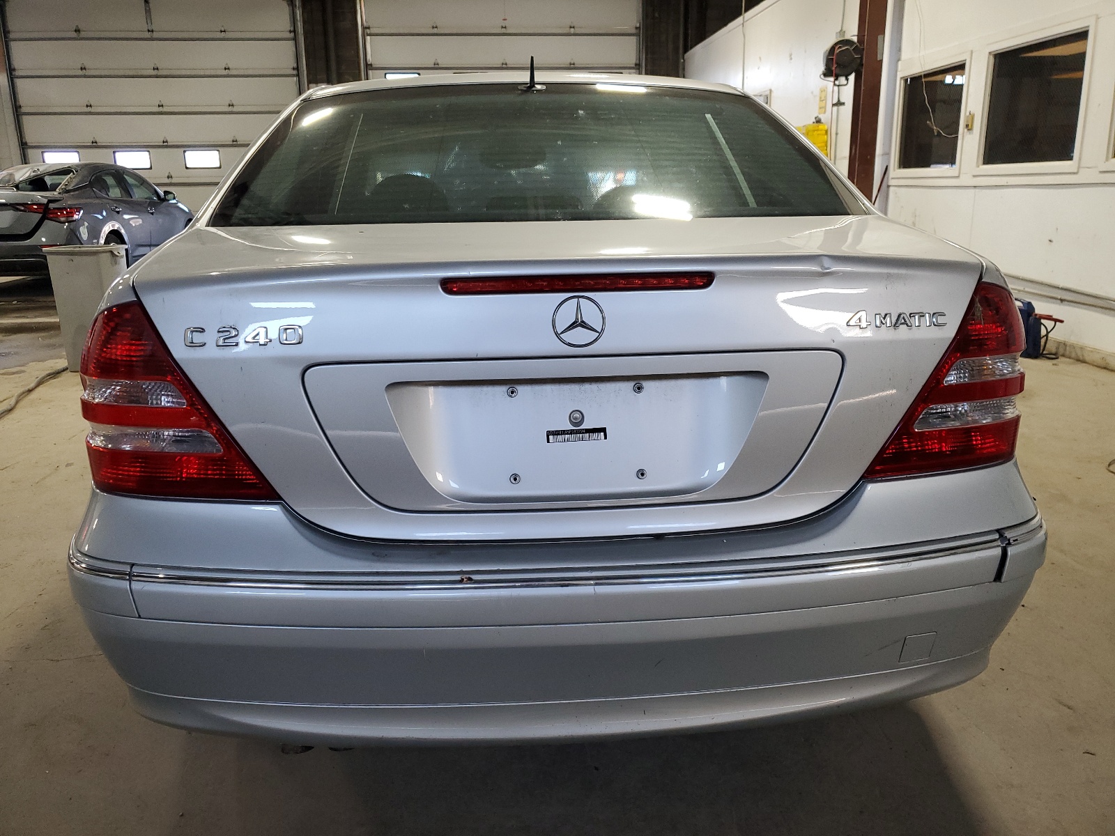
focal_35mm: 26
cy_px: 418
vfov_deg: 53.1
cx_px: 558
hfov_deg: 67.3
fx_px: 837
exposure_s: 1/120
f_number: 1.5
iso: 98
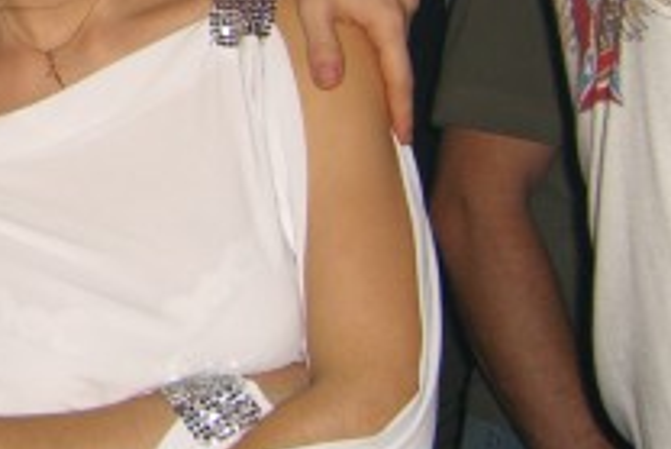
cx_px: -187
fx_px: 2126
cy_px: -110
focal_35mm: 114
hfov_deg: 16.9
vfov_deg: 11.8
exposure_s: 1/60
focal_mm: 7.9
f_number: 2.8
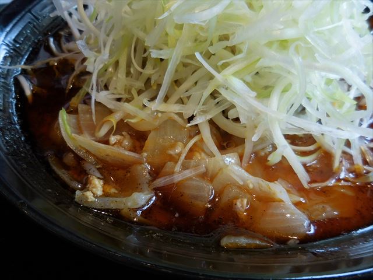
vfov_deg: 42.9
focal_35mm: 33
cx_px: 186
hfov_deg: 55.4
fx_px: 356
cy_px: 140
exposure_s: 1/30
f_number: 3.7
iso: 160
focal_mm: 5.9
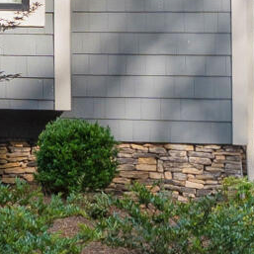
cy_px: -110
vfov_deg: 6.0
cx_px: -828
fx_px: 2391
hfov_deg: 5.2
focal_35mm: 288
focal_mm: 29
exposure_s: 1/250
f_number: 7.1
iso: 320
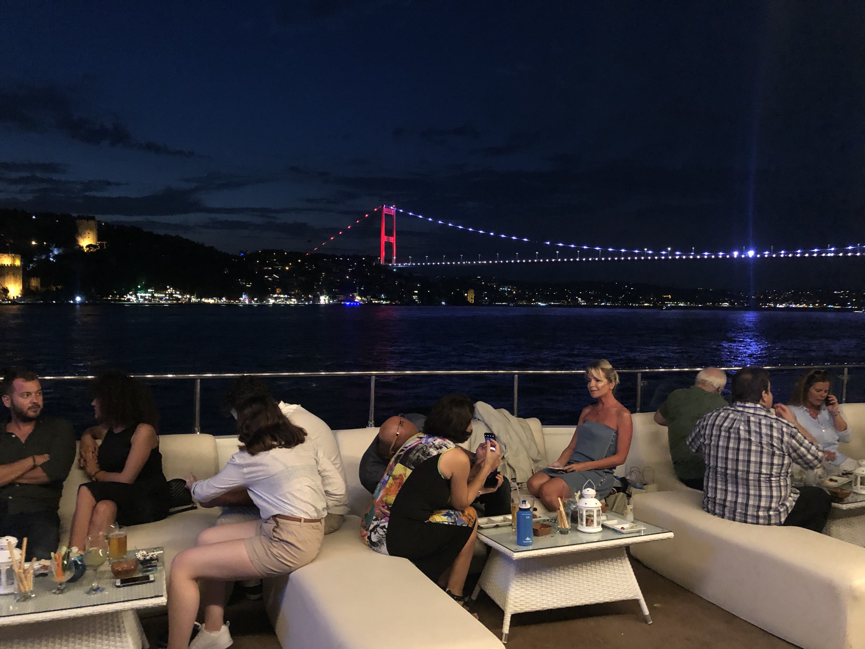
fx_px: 700
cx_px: 432
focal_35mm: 28
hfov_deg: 63.4
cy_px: 324
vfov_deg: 49.7
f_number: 1.8
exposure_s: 1/4
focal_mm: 4
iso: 100
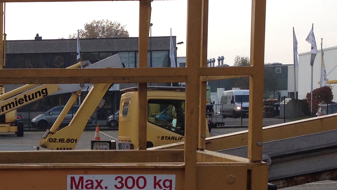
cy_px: 185
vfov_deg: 12.1
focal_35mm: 99
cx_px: -10
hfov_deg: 20.8
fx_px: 885
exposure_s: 1/570
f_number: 2.4
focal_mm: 4.13
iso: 50
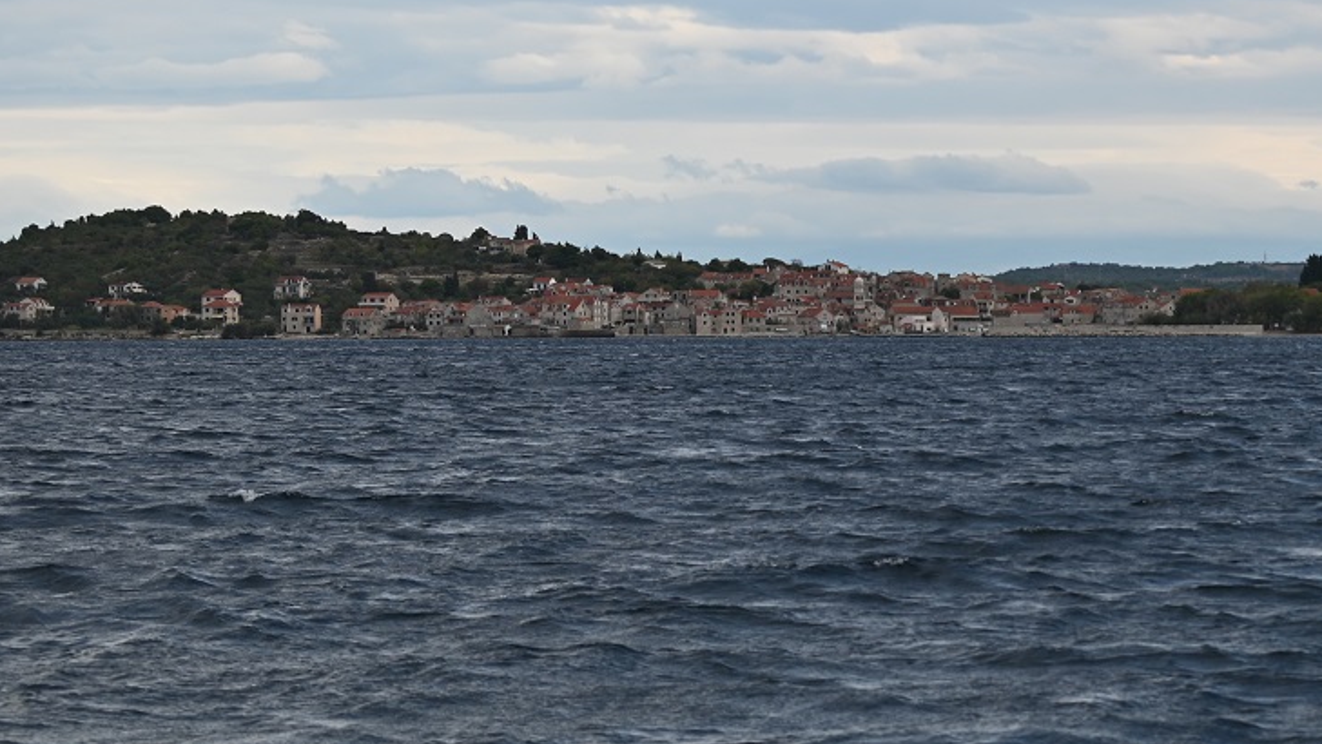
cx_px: 1168
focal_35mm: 151
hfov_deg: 14.1
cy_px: 286
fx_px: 5293
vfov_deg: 8.0
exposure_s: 1/640
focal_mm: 70
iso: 100
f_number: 6.3
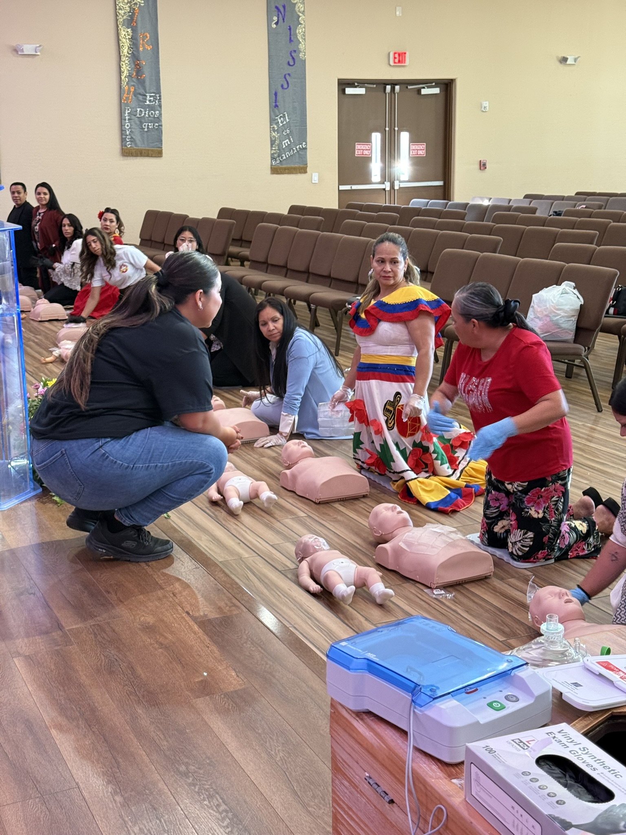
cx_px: 313
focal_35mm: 48
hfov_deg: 30.3
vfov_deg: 39.7
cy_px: 418
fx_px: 1157
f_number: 1.78
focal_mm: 6.76
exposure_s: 1/41
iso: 160
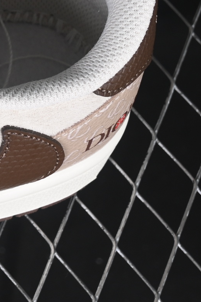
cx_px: -281
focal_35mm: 268
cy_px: -10
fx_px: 2245
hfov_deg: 5.0
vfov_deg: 7.6
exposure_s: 1/80
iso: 160
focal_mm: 50
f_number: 7.1
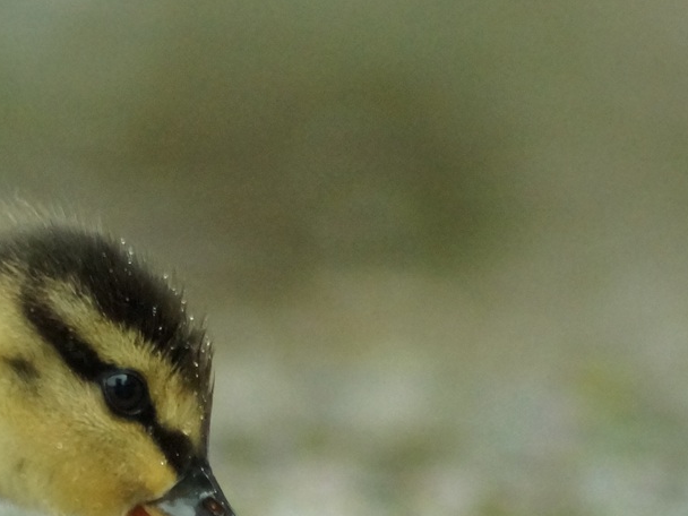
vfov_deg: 1.2
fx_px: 23671
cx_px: 84
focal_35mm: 1191
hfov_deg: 1.7
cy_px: 324
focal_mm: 230
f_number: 5
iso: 2000
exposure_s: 1/1250
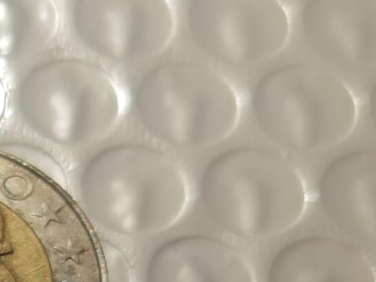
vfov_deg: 7.6
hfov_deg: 10.1
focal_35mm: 194
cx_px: -44
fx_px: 2108
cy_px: 357
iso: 160
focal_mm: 8.7
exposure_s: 1/218
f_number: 1.9
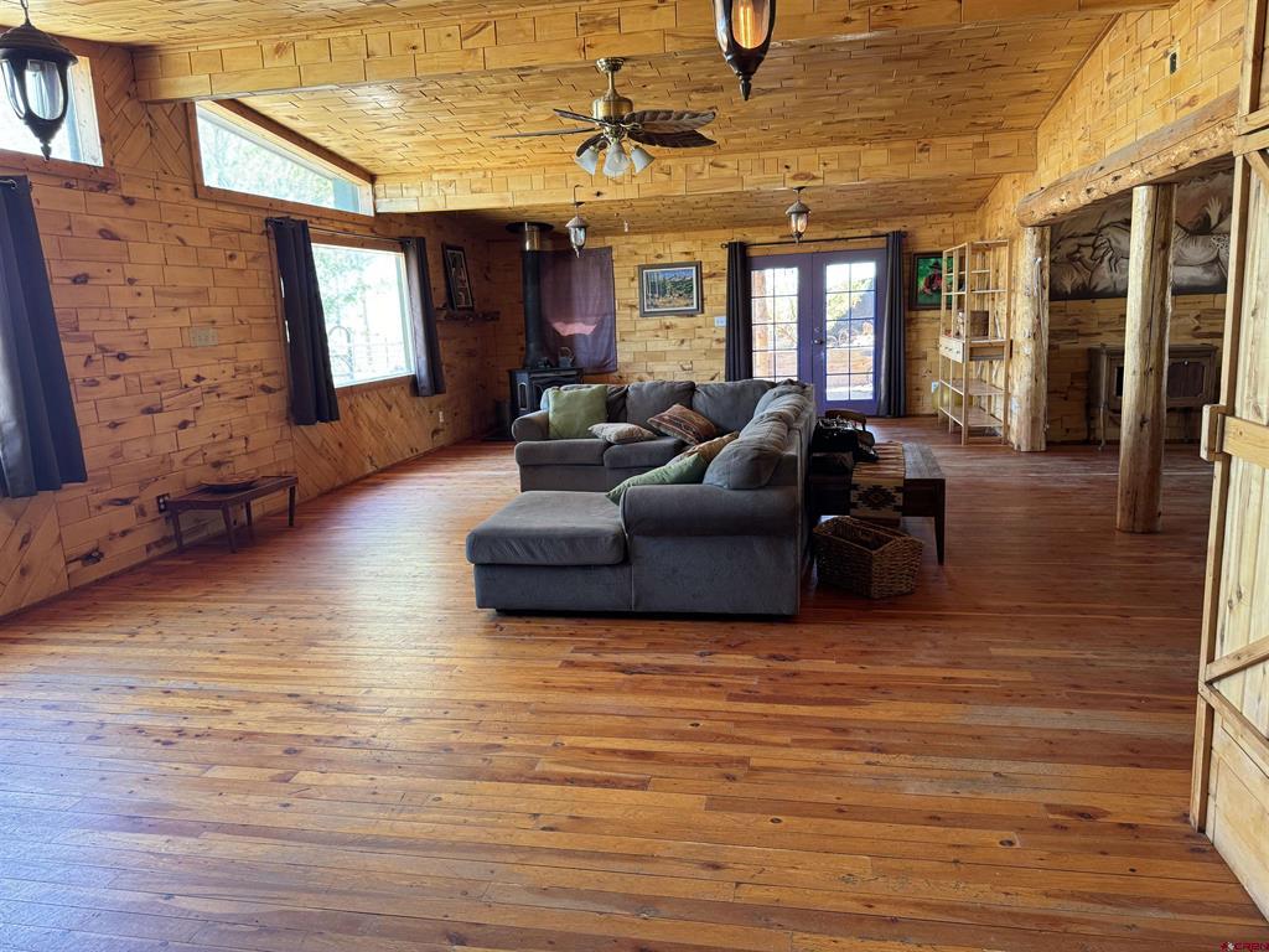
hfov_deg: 71.6
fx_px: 880
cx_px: 634
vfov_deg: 56.8
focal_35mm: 24
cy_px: 476
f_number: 1.78
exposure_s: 1/80
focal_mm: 6.76
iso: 200
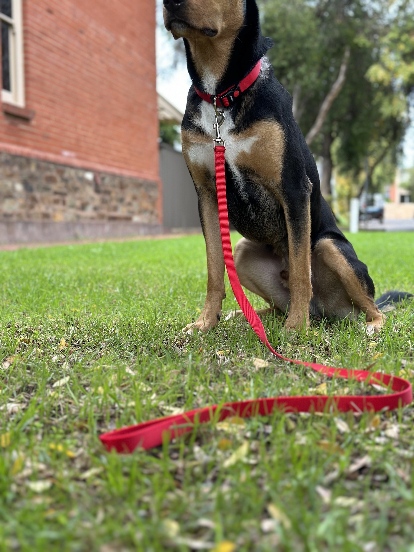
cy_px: 276
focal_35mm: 48
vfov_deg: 39.7
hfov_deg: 30.3
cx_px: 207
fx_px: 765
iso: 80
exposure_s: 1/359
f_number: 1.78
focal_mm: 6.86
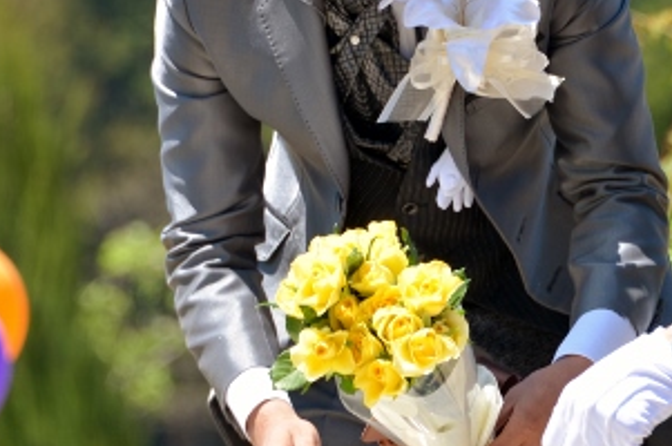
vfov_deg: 2.6
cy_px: 200
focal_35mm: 532
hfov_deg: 3.9
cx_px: 362
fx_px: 9920
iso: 100
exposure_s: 1/250
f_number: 5.6
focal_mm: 200
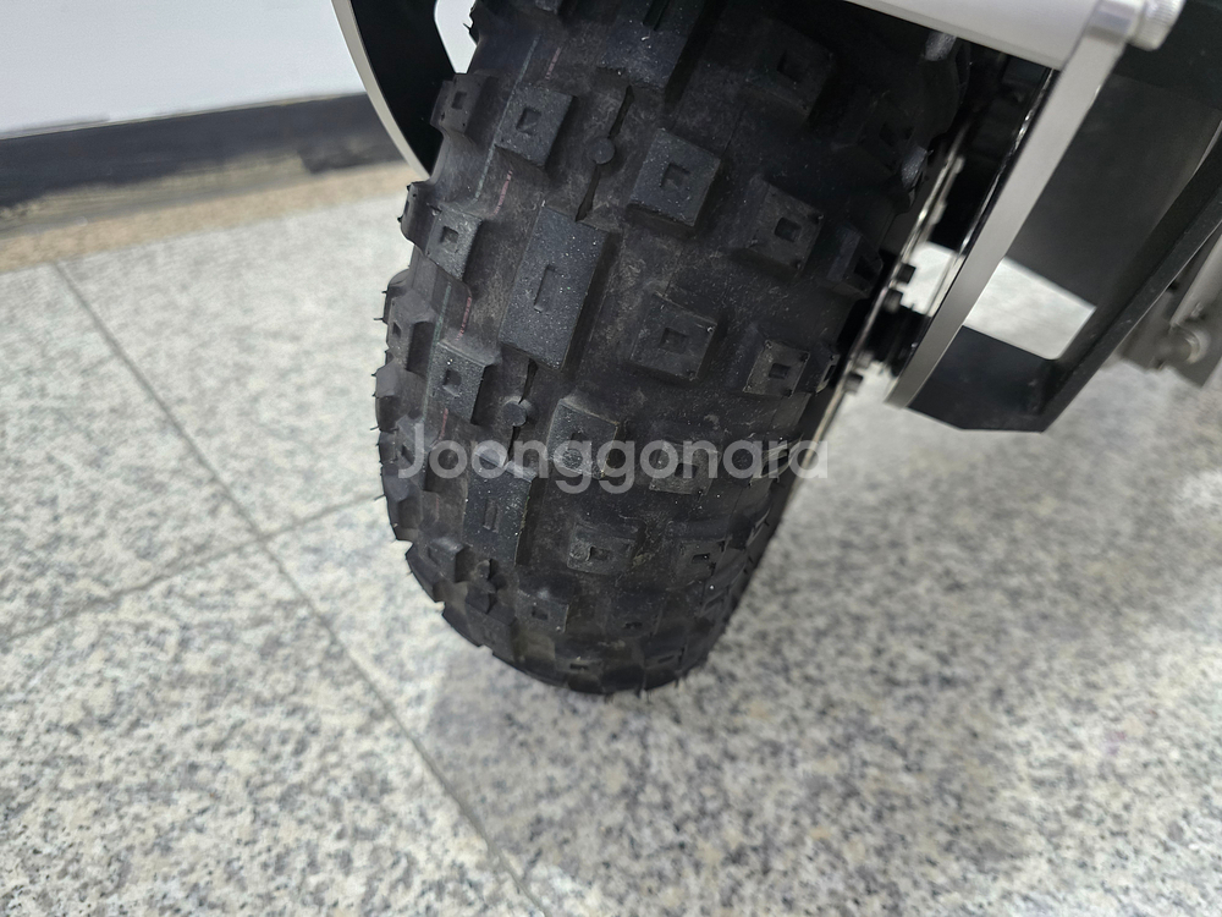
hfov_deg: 73.9
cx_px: 611
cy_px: 458
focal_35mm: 23
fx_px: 812
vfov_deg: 58.9
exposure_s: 1/60
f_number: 1.7
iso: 1250
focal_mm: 6.3
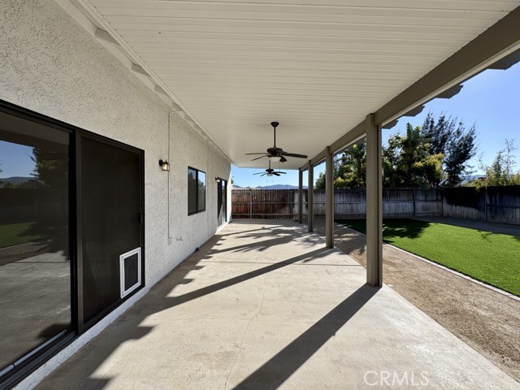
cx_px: 260
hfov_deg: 102.1
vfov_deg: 85.7
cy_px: 195
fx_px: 210
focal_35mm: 14
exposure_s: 1/1637
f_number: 2.2
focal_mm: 2.22
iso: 40
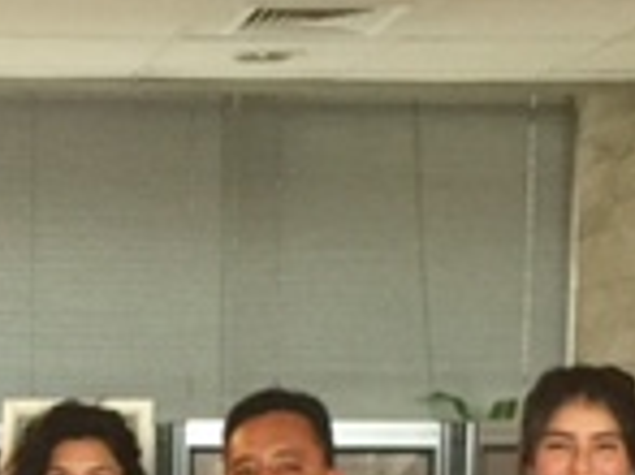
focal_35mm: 126
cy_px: 687
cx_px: 0
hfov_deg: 15.4
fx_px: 2309
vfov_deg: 11.3
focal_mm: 4.15
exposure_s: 1/33
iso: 200
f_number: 2.2
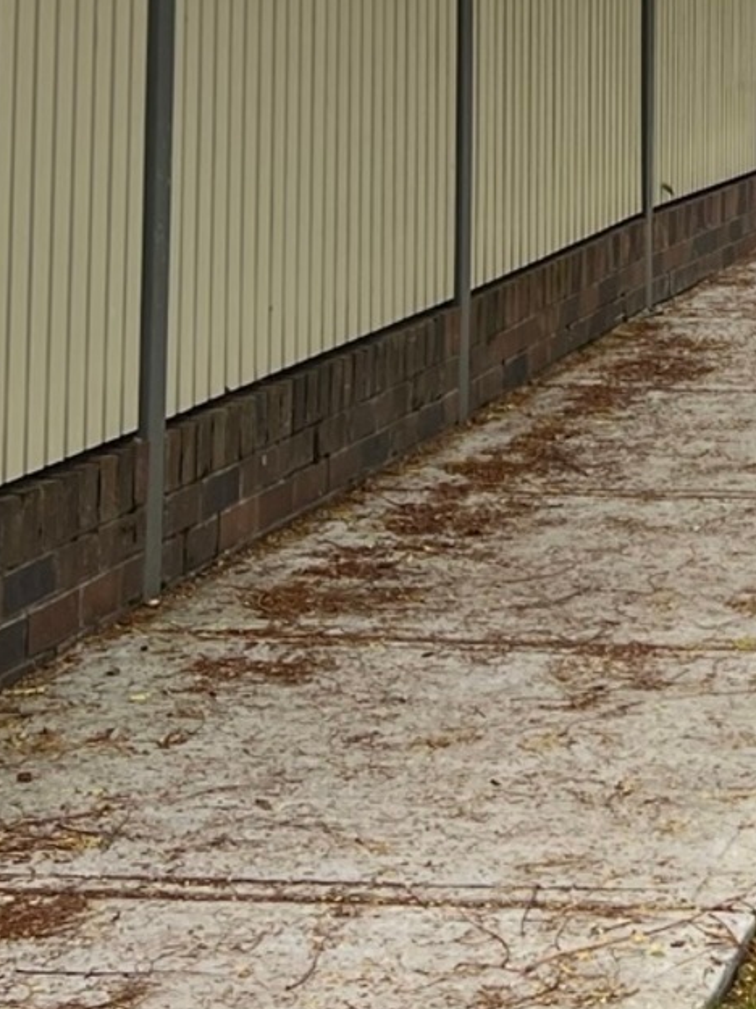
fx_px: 3236
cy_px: -424
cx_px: 1262
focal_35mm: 111
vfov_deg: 16.4
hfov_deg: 12.4
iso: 50
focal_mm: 5.7
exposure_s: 1/1209
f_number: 1.5
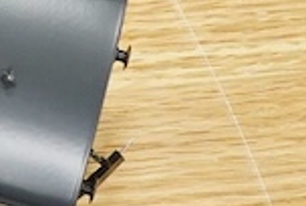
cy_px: -374
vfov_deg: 4.0
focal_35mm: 332
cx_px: -333
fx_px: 2828
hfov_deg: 6.0
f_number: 5
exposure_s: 1/200
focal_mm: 30
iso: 2000
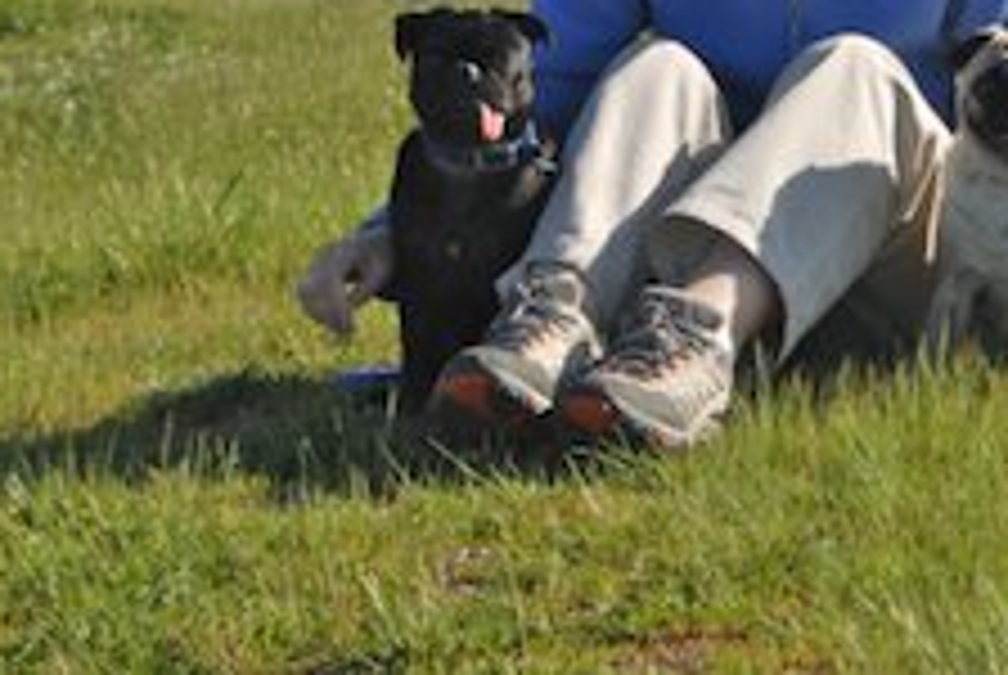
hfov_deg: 11.1
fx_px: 5162
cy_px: 135
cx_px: 788
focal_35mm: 184
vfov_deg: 7.5
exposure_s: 1/250
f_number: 8
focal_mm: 55
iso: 100
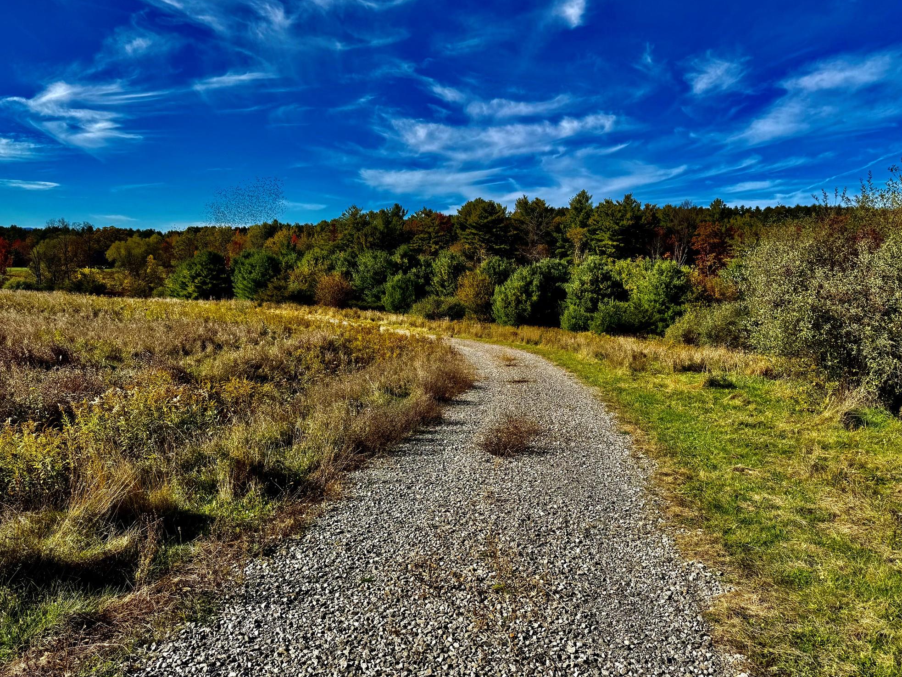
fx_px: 652
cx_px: 448
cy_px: 343
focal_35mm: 25
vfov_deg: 54.9
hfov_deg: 69.4
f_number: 1.78
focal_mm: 6.76
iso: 80
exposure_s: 1/4405
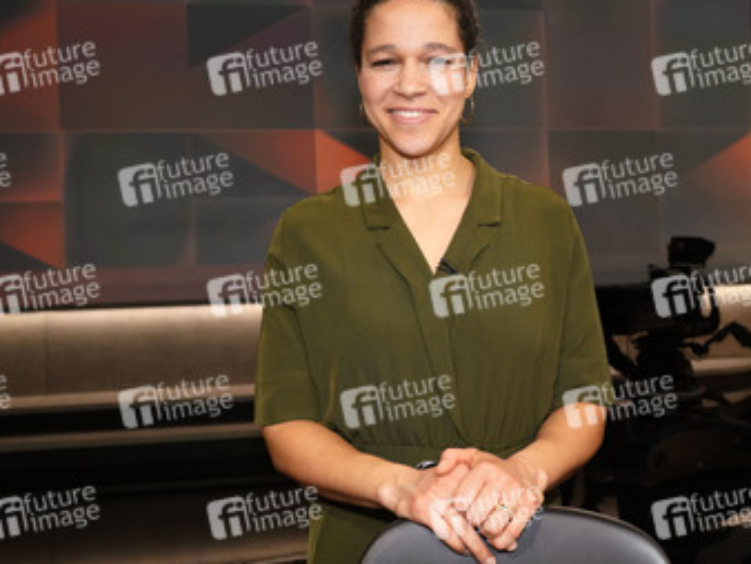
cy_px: 235
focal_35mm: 41
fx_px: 890
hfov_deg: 45.6
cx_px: 428
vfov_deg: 35.1
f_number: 5
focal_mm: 32
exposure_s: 1/160
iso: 2000
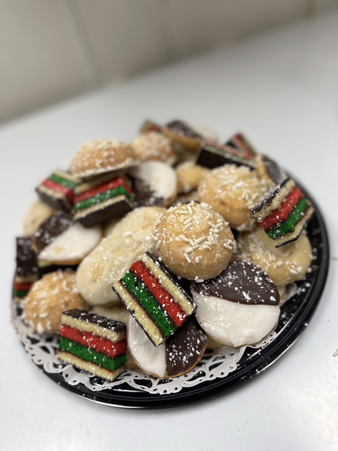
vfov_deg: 71.6
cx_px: 169
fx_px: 312
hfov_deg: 56.8
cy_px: 226
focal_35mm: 24
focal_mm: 6.86
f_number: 1.78
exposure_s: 1/100
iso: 100
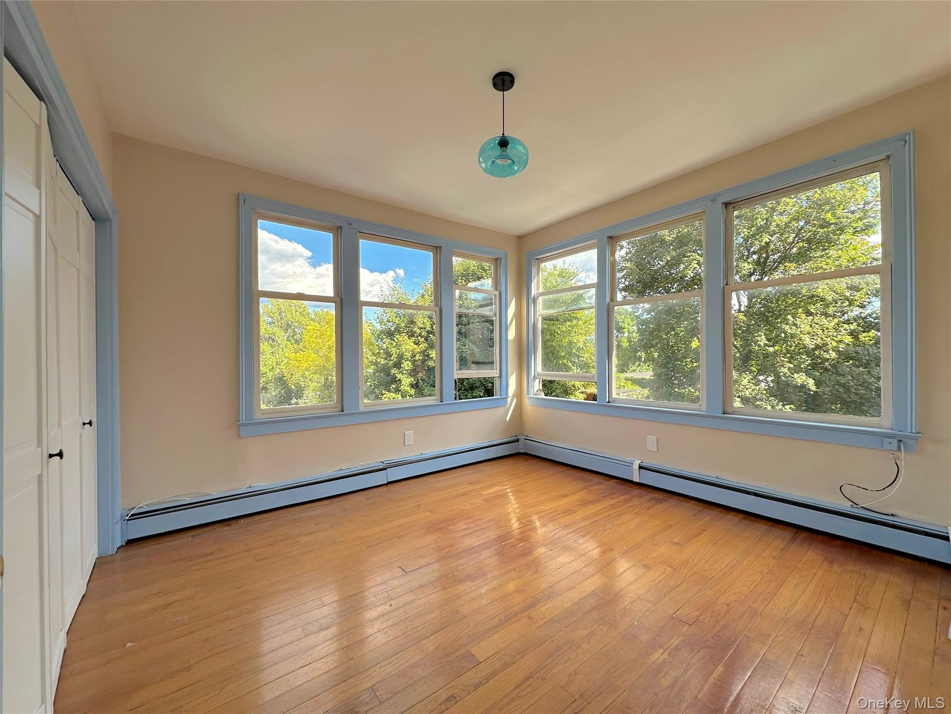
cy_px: 357
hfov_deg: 102.1
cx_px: 476
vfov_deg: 85.7
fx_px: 385
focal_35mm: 14
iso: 40
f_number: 2.2
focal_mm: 2.22
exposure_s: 1/253
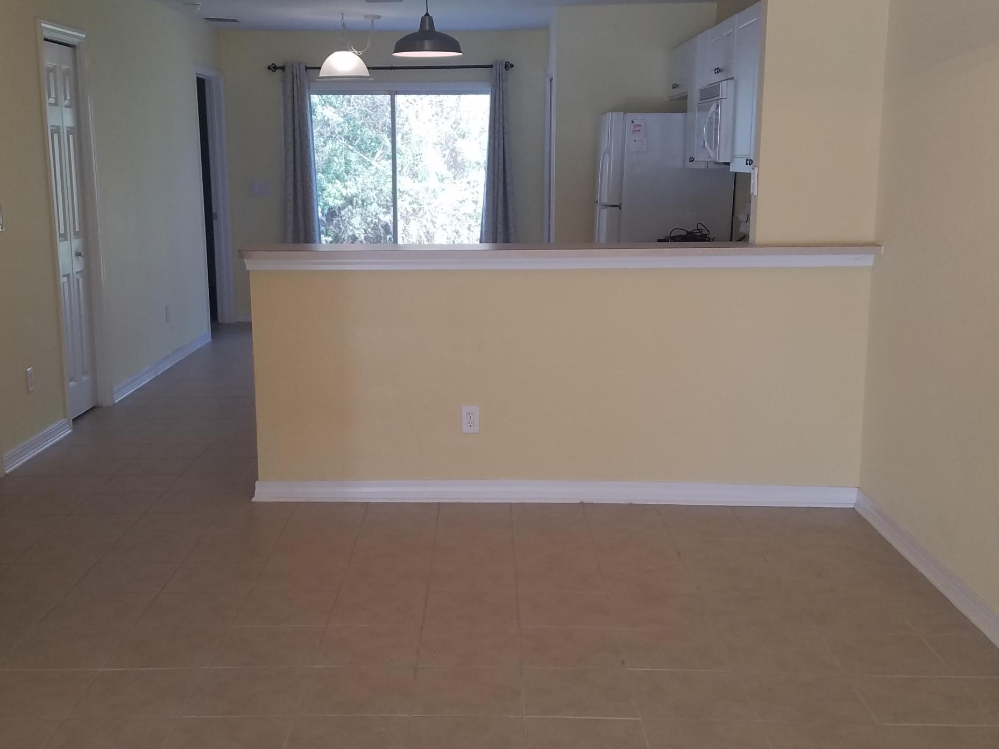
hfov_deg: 44.8
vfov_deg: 34.4
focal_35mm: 42
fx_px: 1212
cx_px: 467
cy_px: 362
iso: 100
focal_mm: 4.2
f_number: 1.7
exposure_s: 1/120
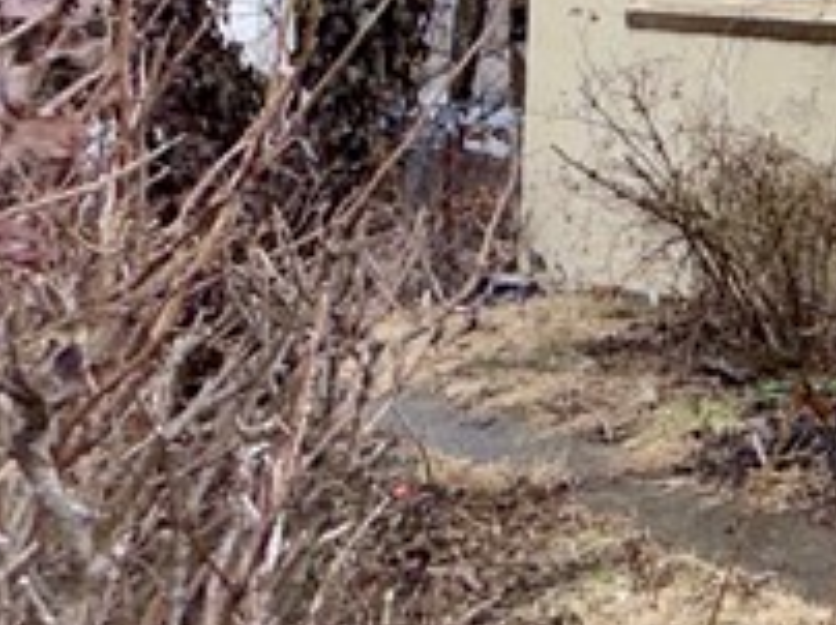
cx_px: 1254
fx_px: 1713
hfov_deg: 22.5
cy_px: -215
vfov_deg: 19.0
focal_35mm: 71
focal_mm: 2.22
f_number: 2.2
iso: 25
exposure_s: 1/122
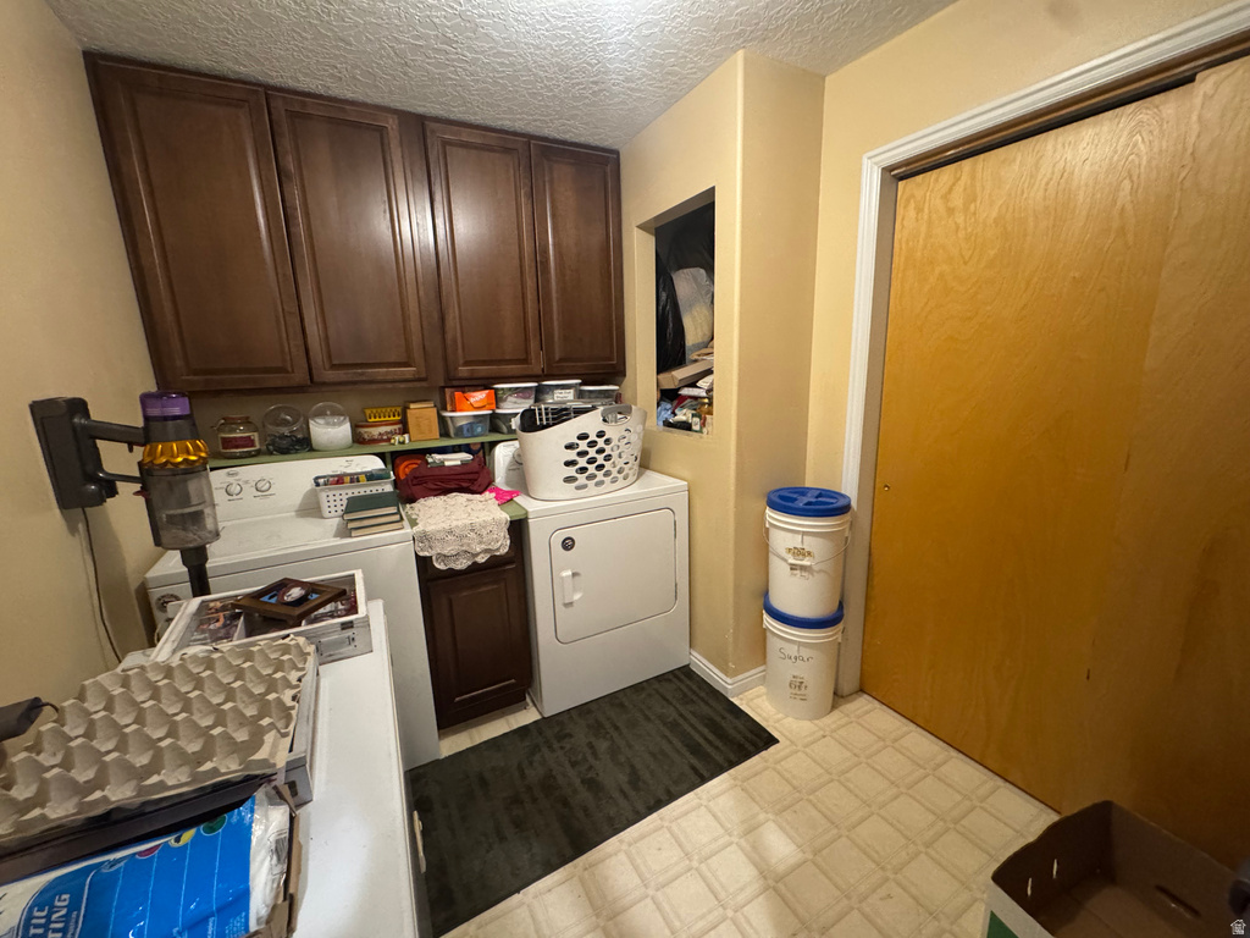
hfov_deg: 102.1
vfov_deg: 85.7
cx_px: 625
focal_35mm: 14
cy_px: 469
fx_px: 506
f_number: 2.2
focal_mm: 2.22
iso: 1000
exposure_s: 1/60
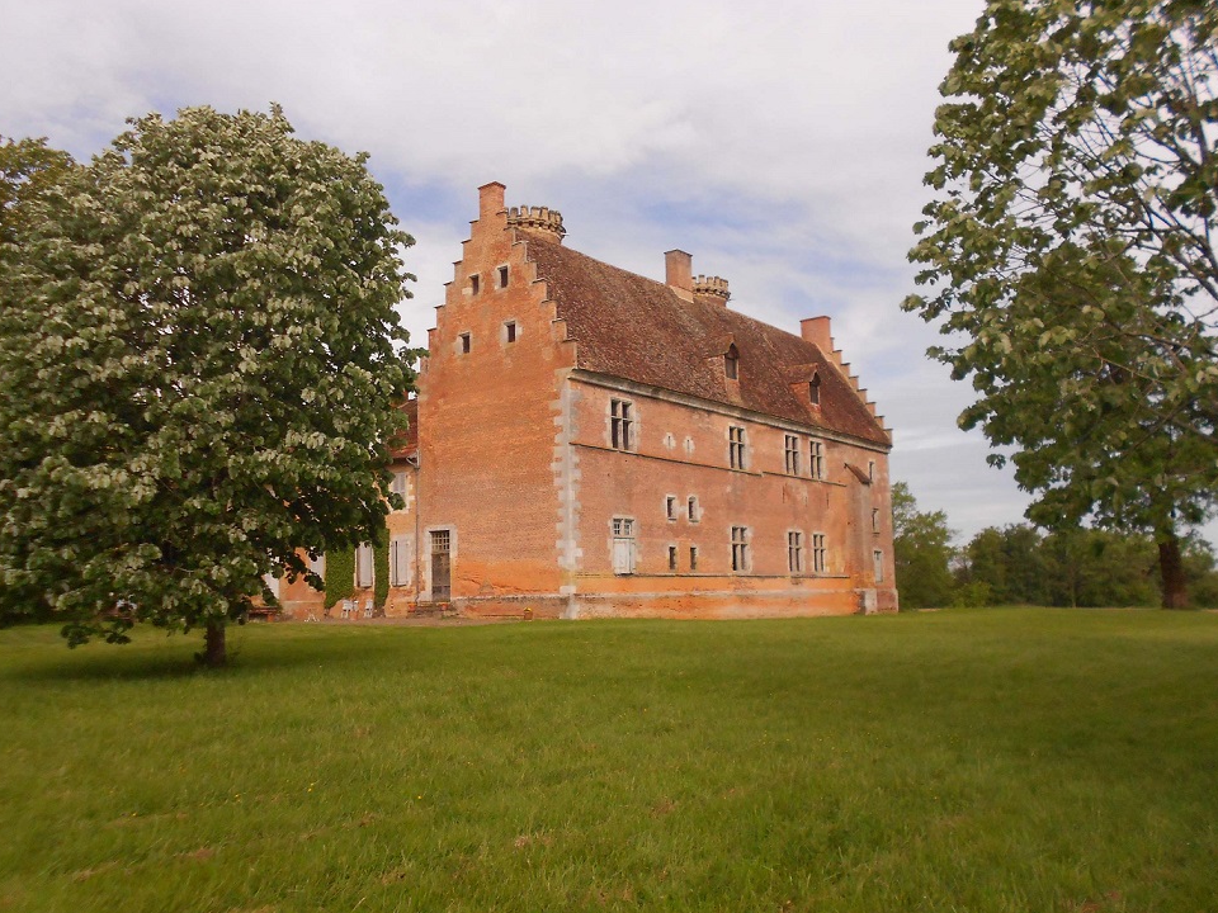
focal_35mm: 30
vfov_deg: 46.8
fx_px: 1056
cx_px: 606
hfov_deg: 60.0
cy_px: 470
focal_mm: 5.3
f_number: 8.5
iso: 200
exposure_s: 1/400
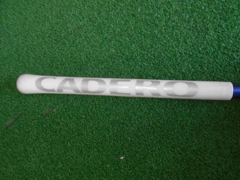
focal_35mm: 26
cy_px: 90
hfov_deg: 67.3
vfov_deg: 53.1
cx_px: 120
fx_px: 180
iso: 160
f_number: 3.2
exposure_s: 1/30
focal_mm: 4.6
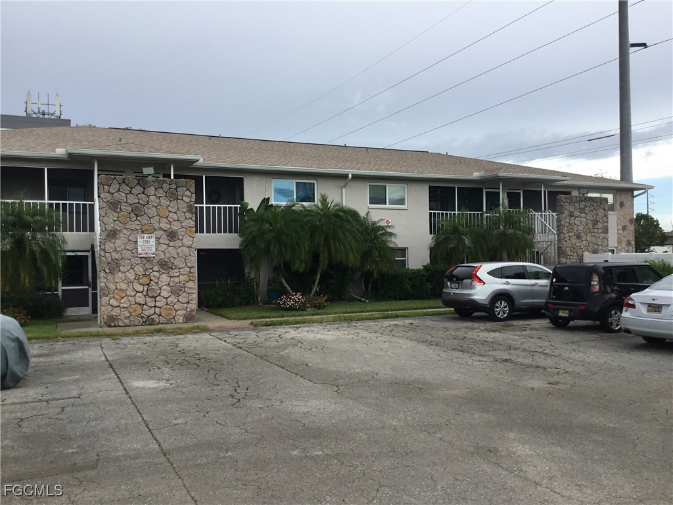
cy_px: 252
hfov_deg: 58.4
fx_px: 603
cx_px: 336
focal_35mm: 31
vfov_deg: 45.4
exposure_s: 1/622
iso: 25
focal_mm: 3.3
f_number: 2.4
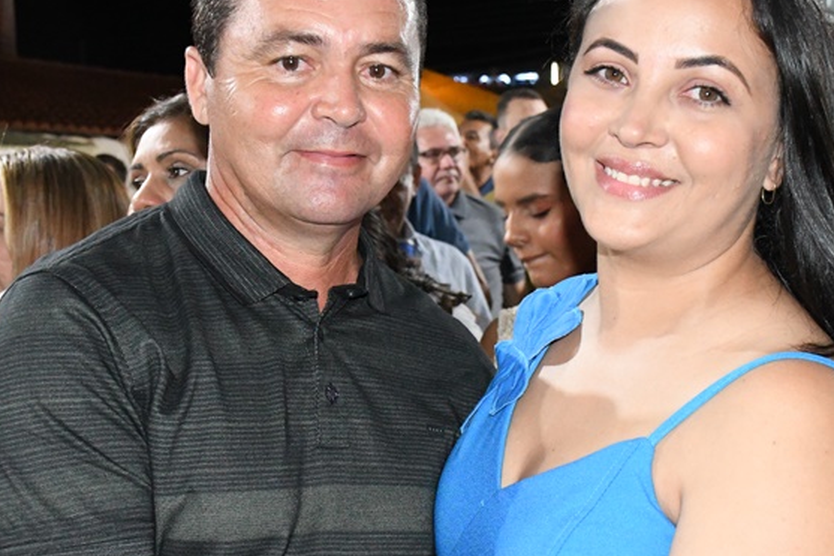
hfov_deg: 31.9
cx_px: 445
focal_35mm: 63
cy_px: 325
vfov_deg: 21.5
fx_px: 1459
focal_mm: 26
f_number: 6.3
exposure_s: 1/60
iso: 8000
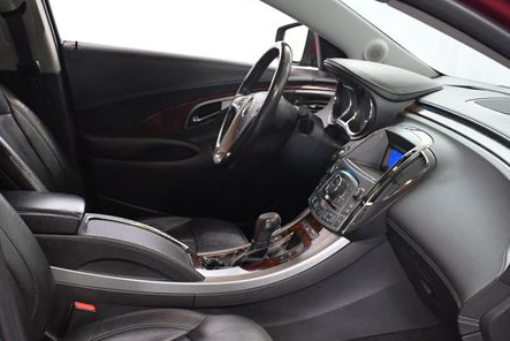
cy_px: 241
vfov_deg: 25.8
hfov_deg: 38.1
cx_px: 215
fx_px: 737
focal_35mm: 52
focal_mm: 18
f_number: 3.5
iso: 2500
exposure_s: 1/125
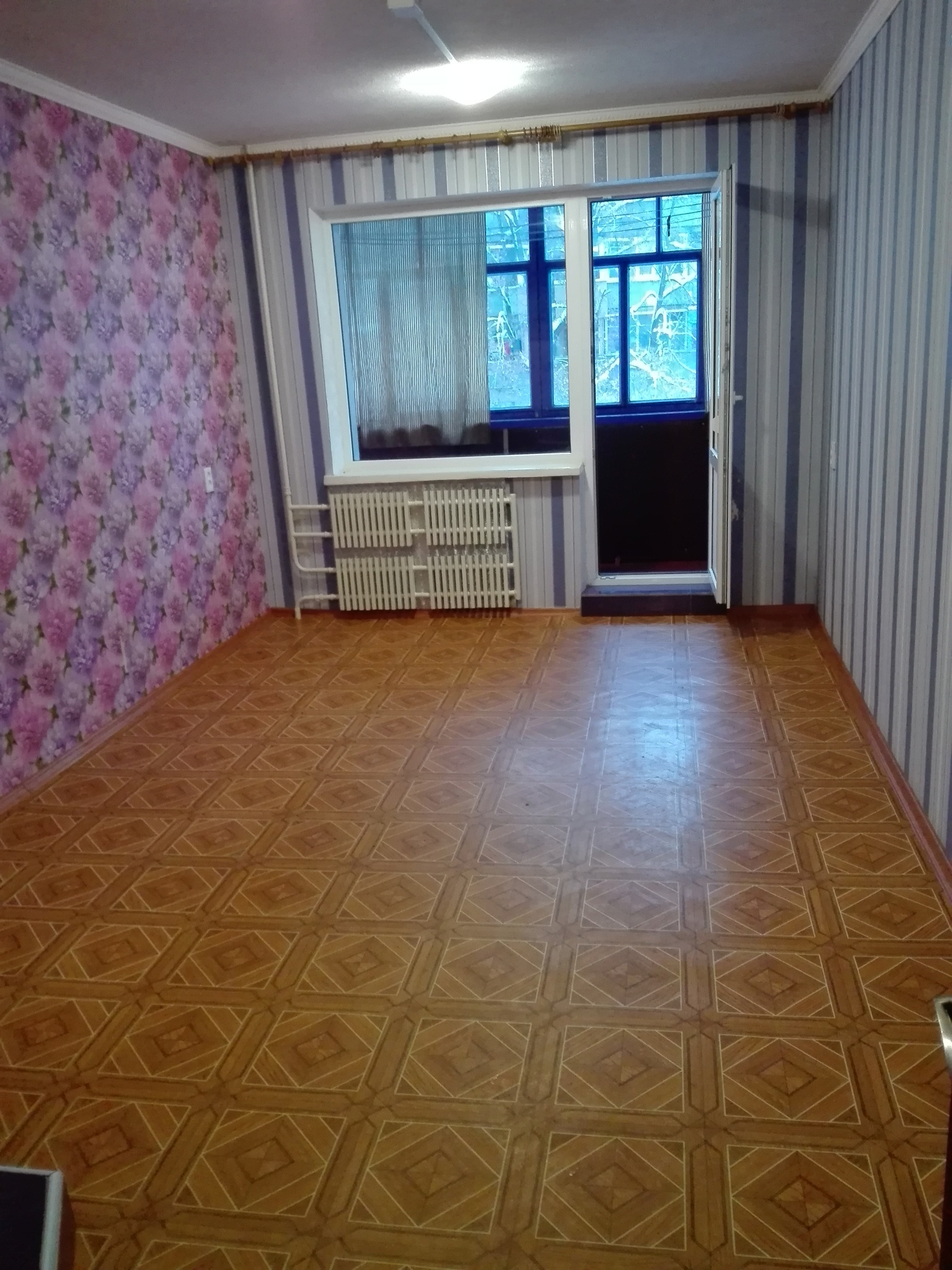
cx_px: 476
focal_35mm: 27
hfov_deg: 51.4
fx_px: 990
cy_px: 635
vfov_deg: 65.3
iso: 1390
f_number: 2
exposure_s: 1/20
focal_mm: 3.79
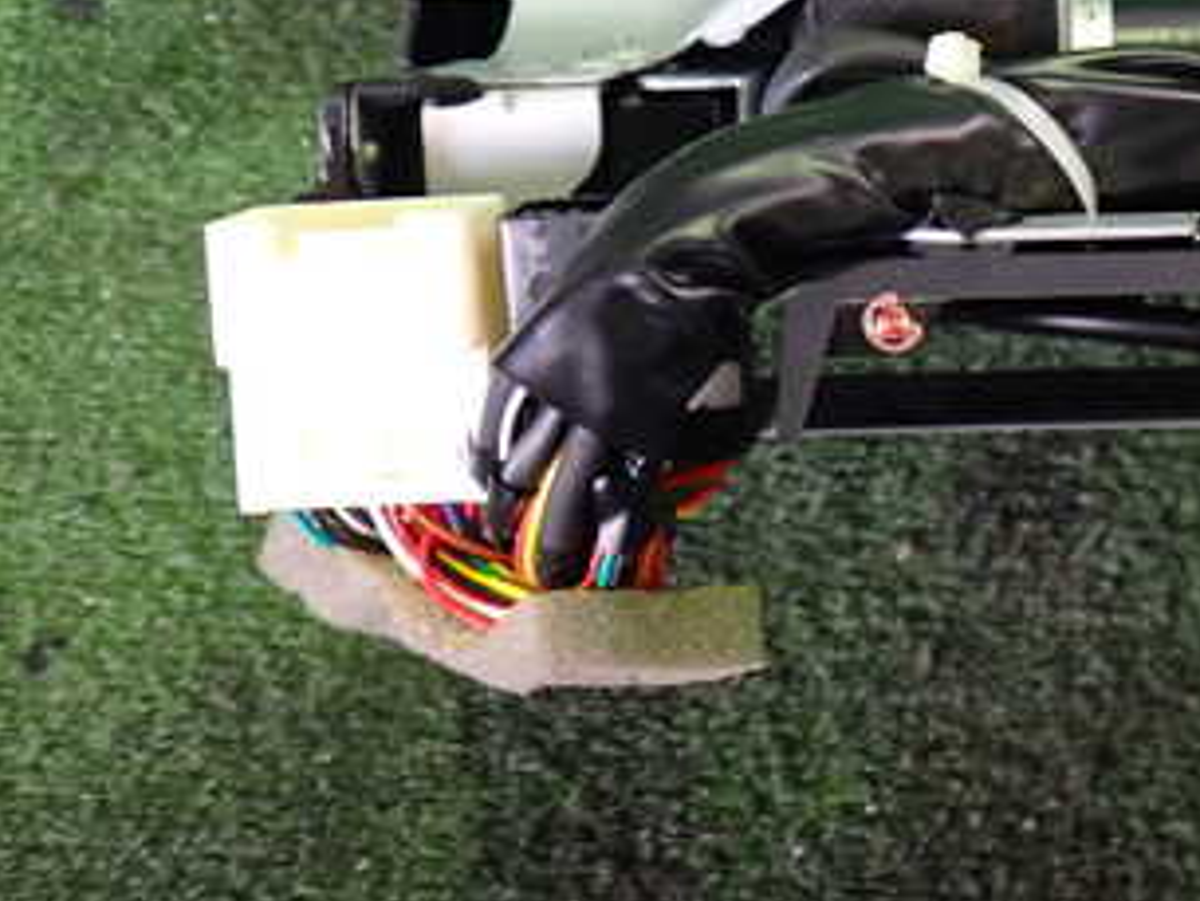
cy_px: 24
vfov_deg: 23.9
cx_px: 1039
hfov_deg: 31.4
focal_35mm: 59
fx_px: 2046
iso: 320
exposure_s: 1/30
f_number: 2.3
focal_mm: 5.4
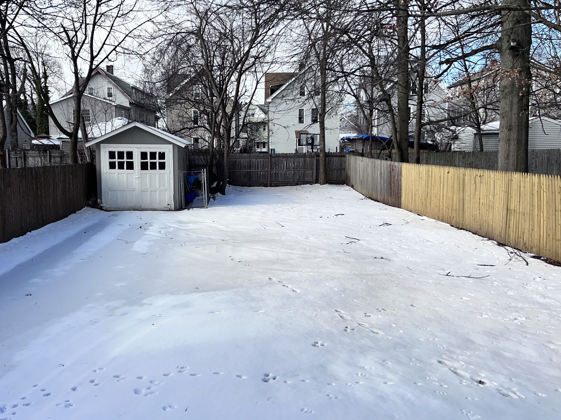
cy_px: 203
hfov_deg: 56.5
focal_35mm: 32
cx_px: 232
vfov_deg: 44.2
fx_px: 519
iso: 64
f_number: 1.5
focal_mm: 5.7
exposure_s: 1/3257
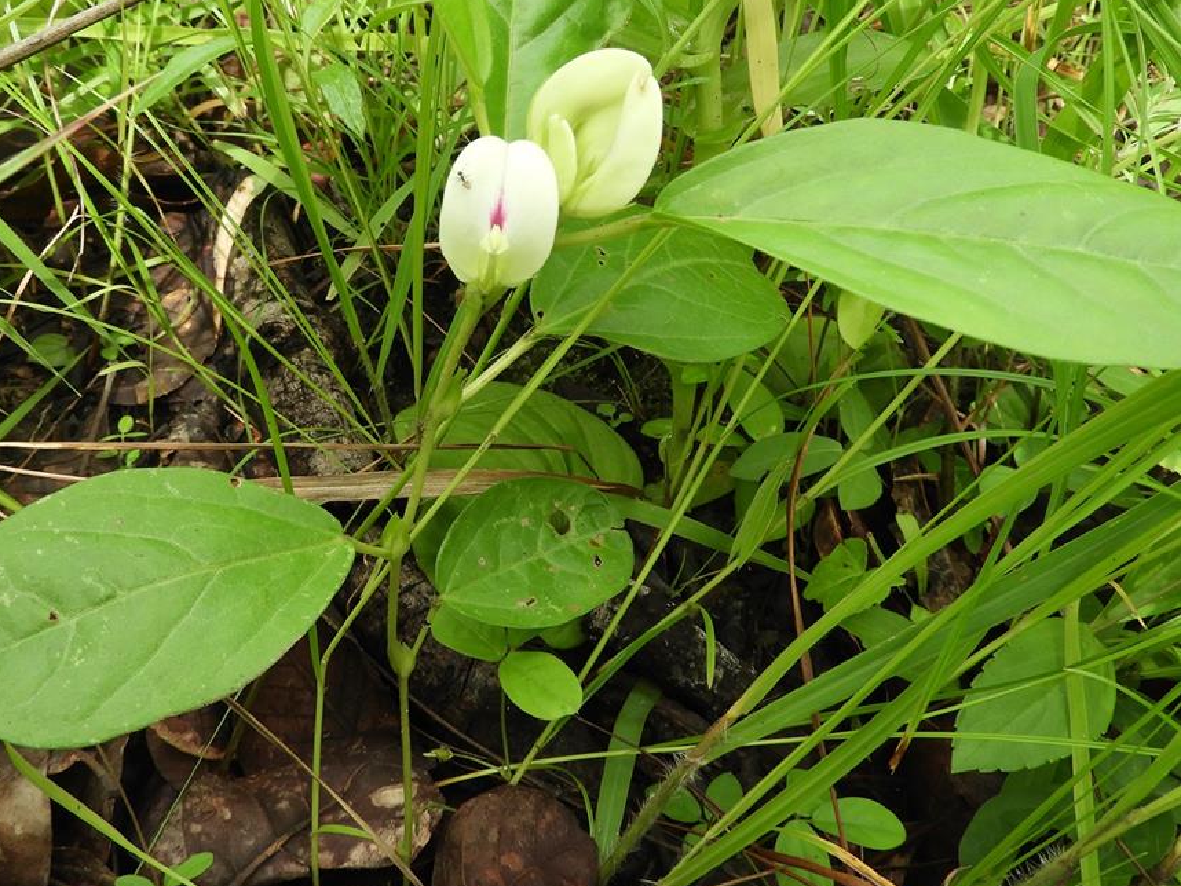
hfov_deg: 52.2
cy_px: 320
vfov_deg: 40.4
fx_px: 1194
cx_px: 458
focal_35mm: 35
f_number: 3.3
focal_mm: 4.3
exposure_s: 1/100
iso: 100
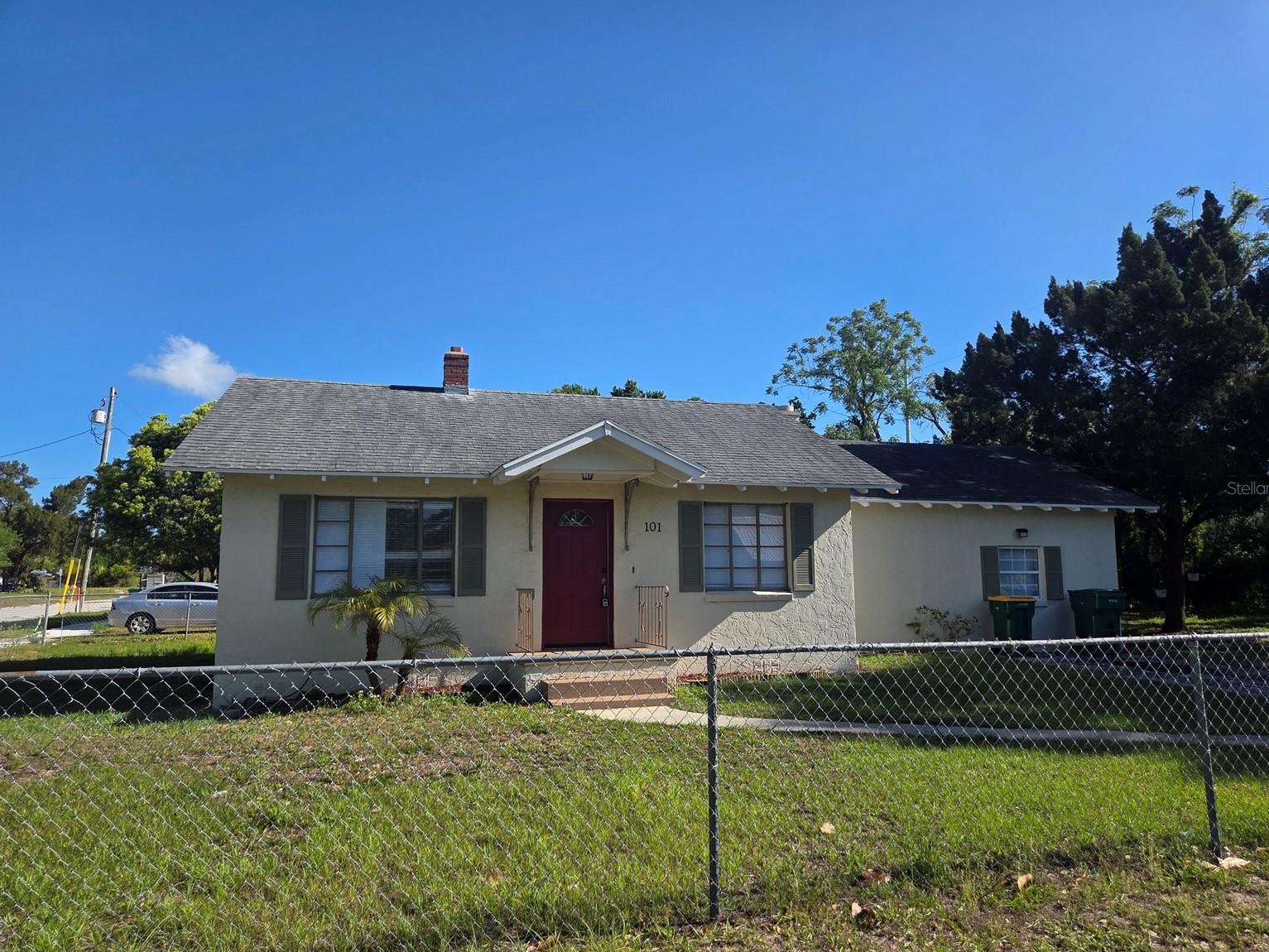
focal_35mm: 24
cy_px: 488
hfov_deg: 71.6
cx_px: 643
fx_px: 880
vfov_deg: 56.8
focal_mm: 5.4
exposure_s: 1/4274
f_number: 1.8
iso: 80
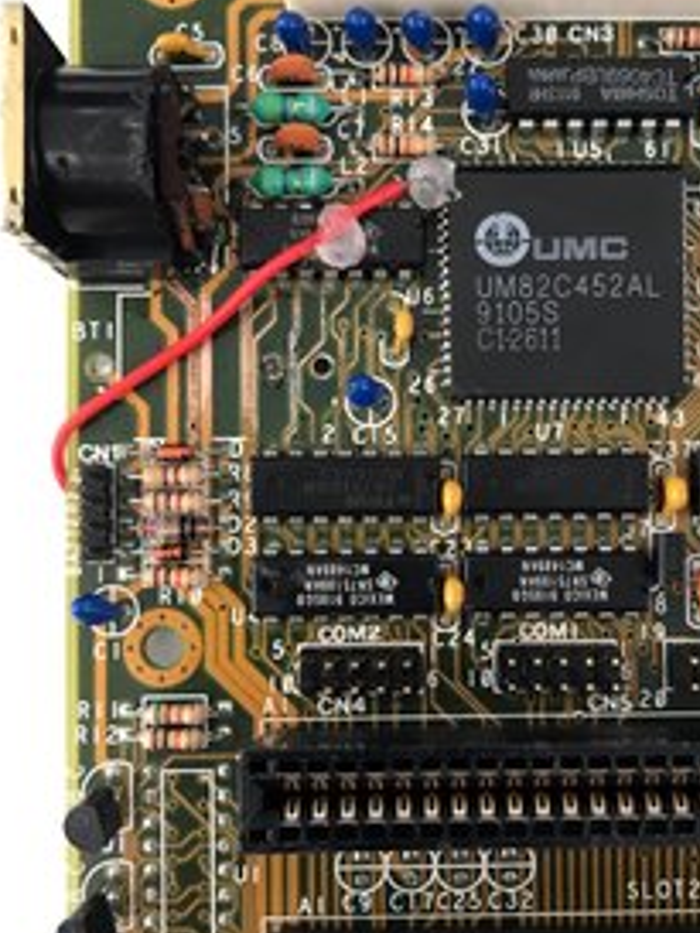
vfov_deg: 45.7
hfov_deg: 34.8
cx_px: 475
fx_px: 1105
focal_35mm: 41
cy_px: 506
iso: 50
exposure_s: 1/17
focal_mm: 3.99
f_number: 1.8
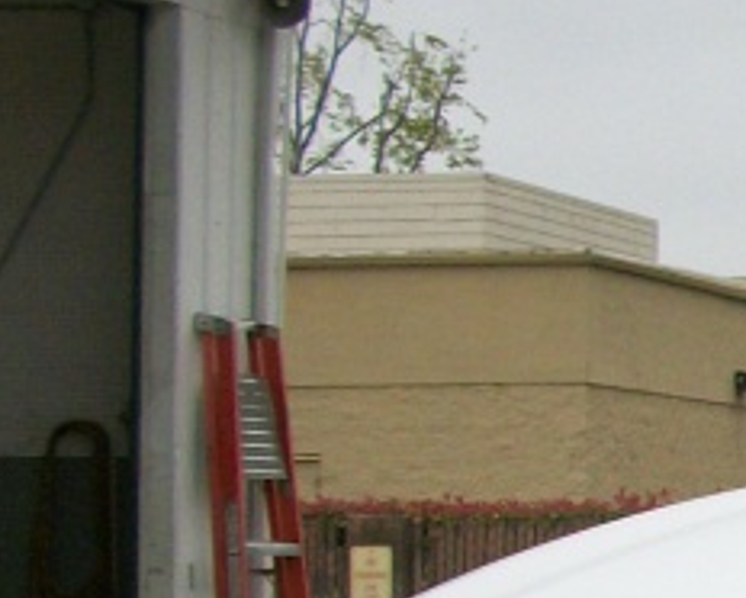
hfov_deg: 9.9
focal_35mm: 172
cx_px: 1743
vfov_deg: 8.8
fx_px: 3801
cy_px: 865
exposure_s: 1/320
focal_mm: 5.7
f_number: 2.9
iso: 80
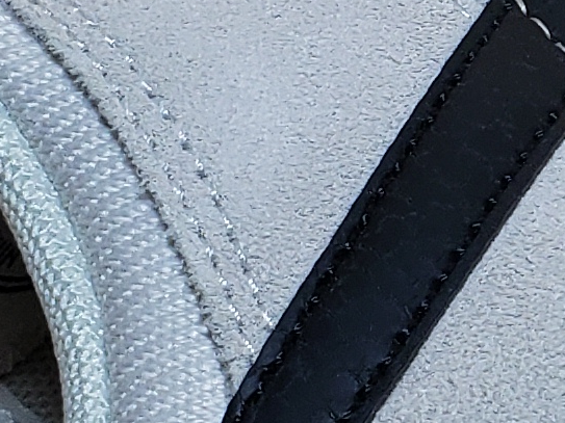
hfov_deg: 9.4
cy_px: 134
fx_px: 3149
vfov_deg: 7.7
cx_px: 1261
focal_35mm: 193
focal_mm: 4.3
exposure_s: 1/380
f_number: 2.4
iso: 50
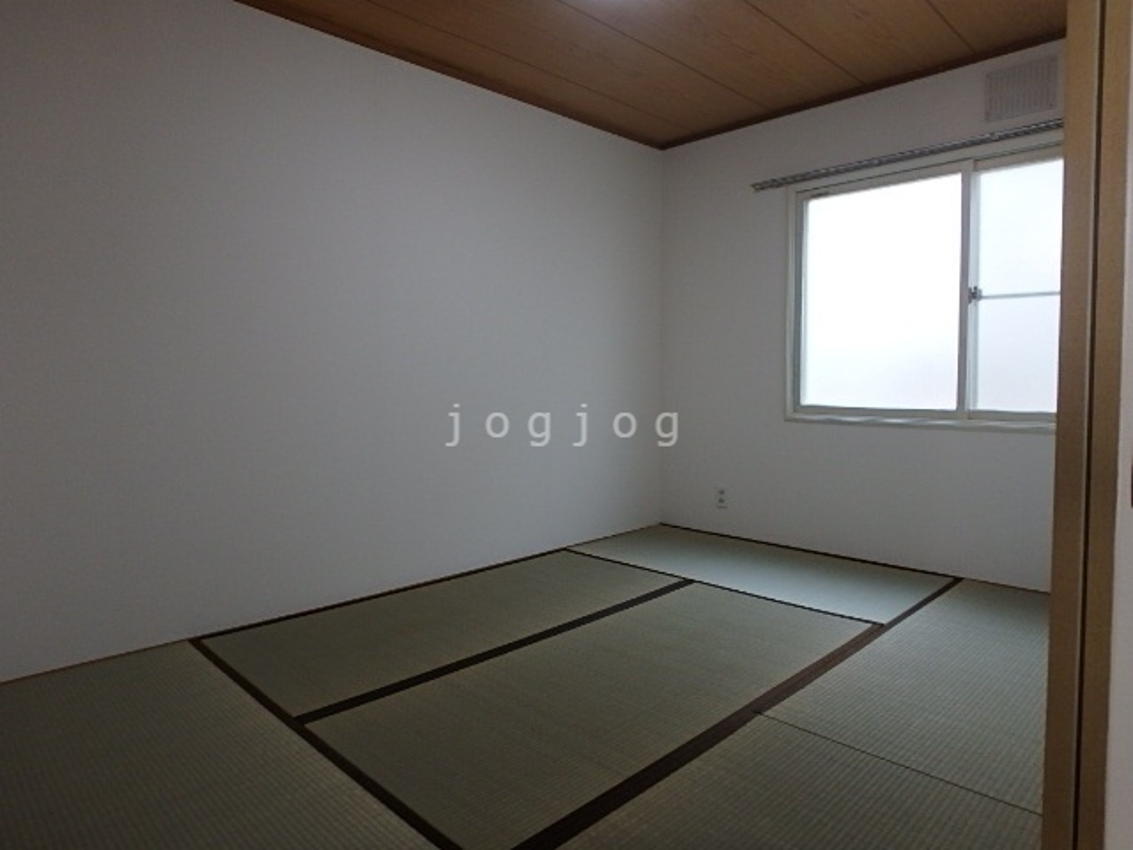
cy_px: 425
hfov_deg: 79.0
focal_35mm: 21
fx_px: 687
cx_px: 566
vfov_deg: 63.4
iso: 200
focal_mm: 3.7
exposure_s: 1/60
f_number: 3.5
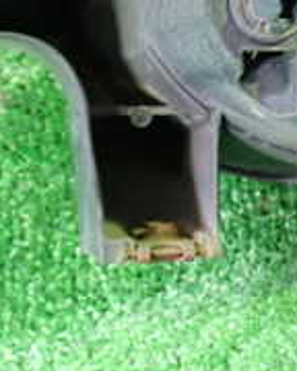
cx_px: 318
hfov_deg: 14.5
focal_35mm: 104
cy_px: -80
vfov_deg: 17.5
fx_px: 1143
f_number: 2.4
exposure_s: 1/25
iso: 800
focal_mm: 5.79
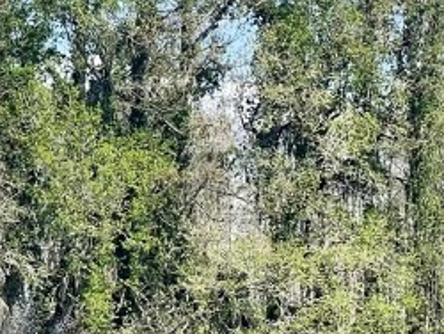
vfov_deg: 5.7
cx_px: 99
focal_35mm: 262
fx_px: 3364
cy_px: 375
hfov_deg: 7.5
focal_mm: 7.5
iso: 20
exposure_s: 1/861
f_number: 2.2
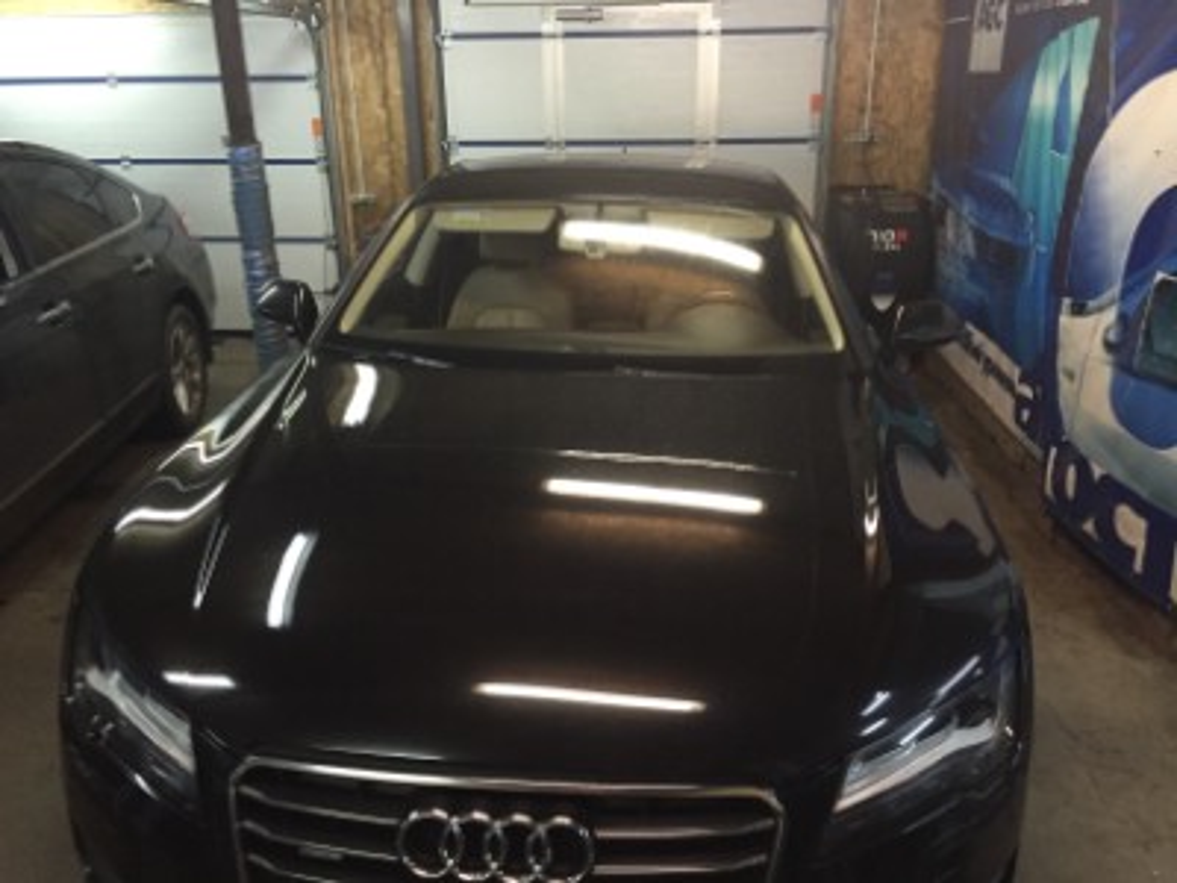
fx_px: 986
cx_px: 588
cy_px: 442
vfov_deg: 48.2
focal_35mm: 29
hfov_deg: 61.7
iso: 250
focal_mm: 4.15
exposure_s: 1/33
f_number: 2.2
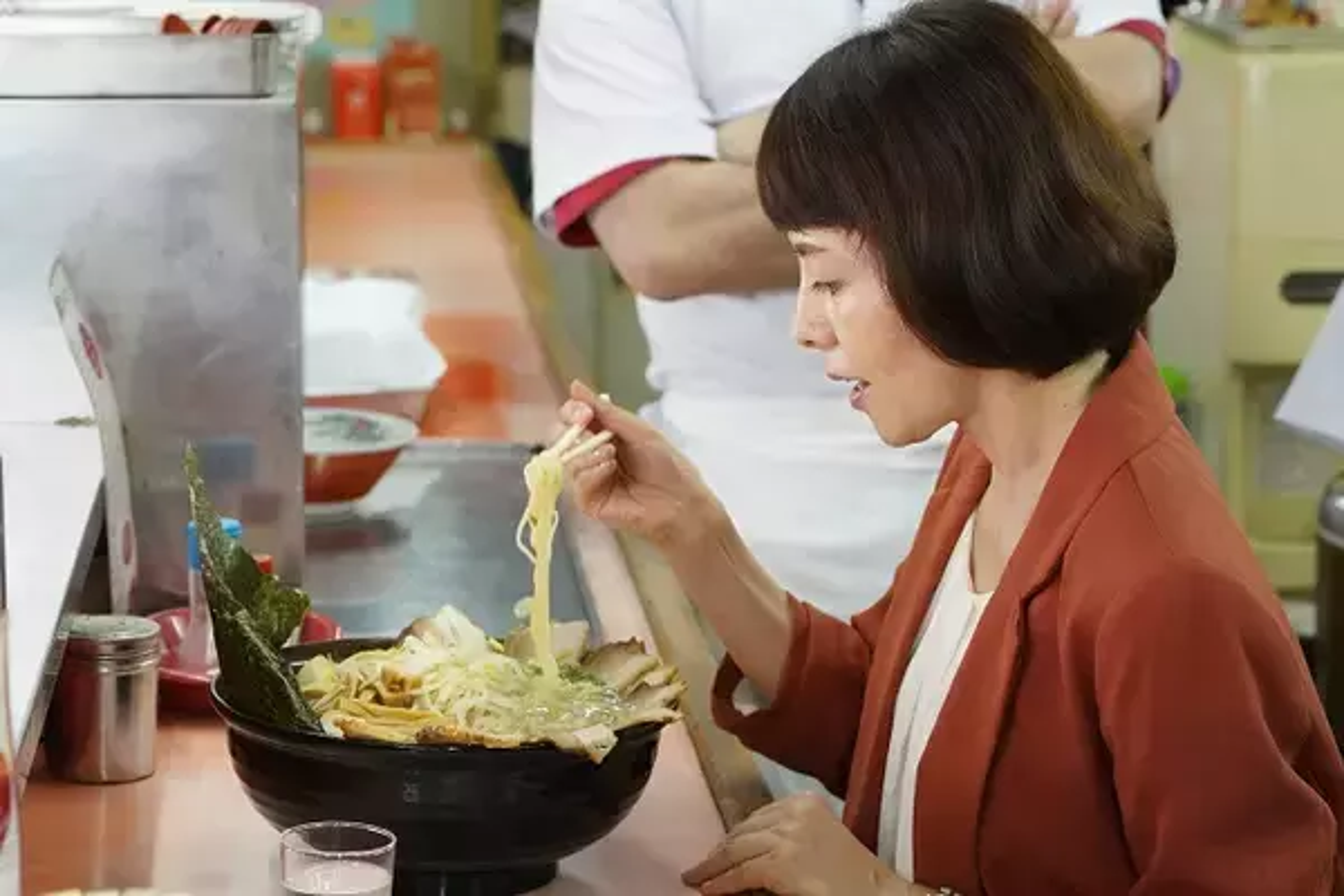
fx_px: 3770
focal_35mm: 101
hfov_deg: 20.2
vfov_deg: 13.6
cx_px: 672
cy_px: 448
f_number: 8
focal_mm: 101
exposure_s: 1/125
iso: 10000
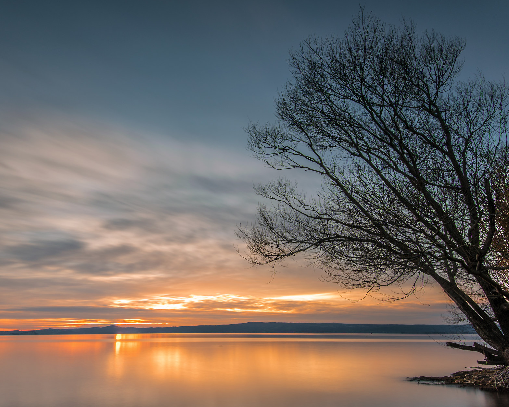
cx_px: 223
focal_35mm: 23
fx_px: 347
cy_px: 228
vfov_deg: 60.7
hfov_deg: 72.3
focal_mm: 16
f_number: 14
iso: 100
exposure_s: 25
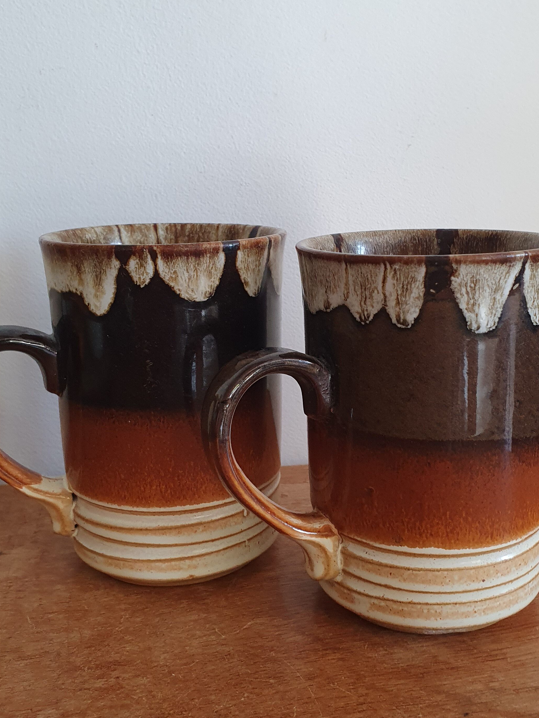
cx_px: 320
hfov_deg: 37.6
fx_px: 789
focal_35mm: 38
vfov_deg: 49.0
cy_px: 338
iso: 200
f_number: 2.4
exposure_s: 1/40
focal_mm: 4.32
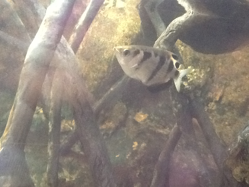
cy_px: 94
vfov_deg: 44.2
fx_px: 230
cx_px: 124
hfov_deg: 56.8
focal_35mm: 32
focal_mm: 2.03
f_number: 2.4
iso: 500
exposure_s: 1/15
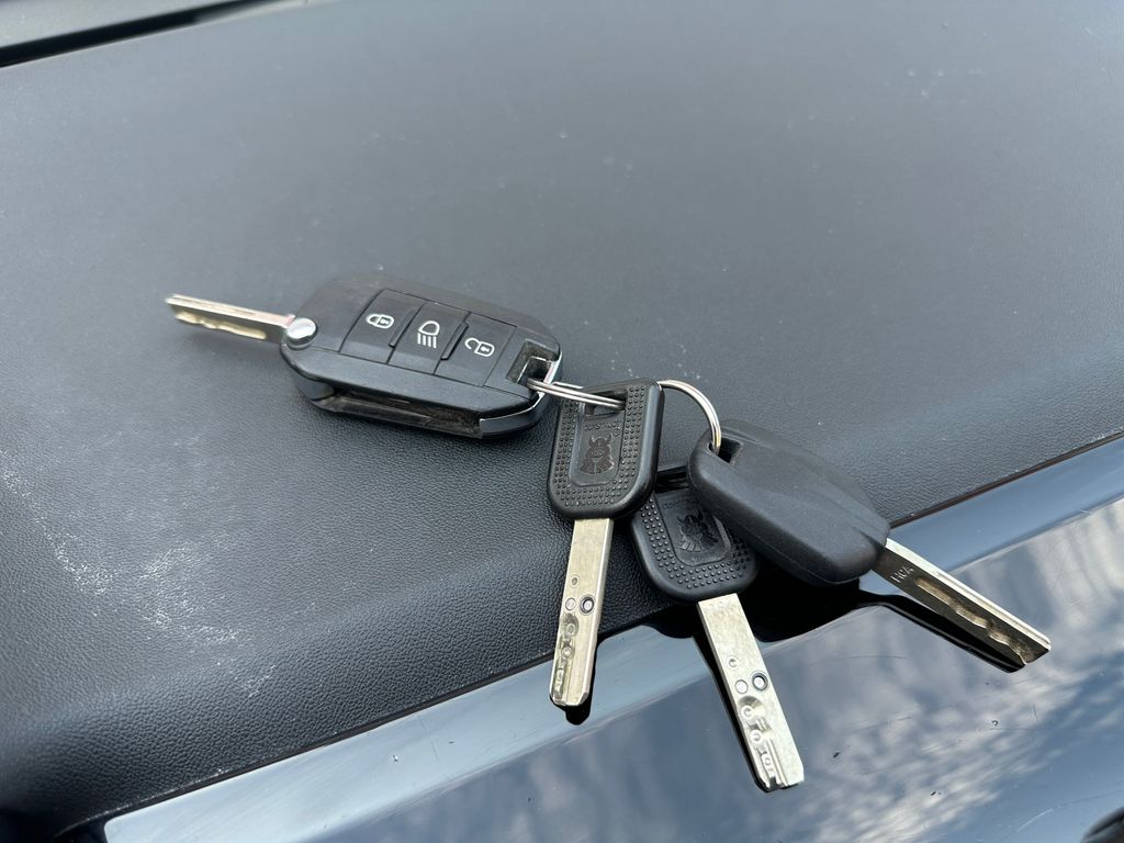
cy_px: 422
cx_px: 562
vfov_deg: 56.8
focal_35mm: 24
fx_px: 779
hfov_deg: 71.6
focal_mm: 6.86
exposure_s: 1/121
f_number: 1.78
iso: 80
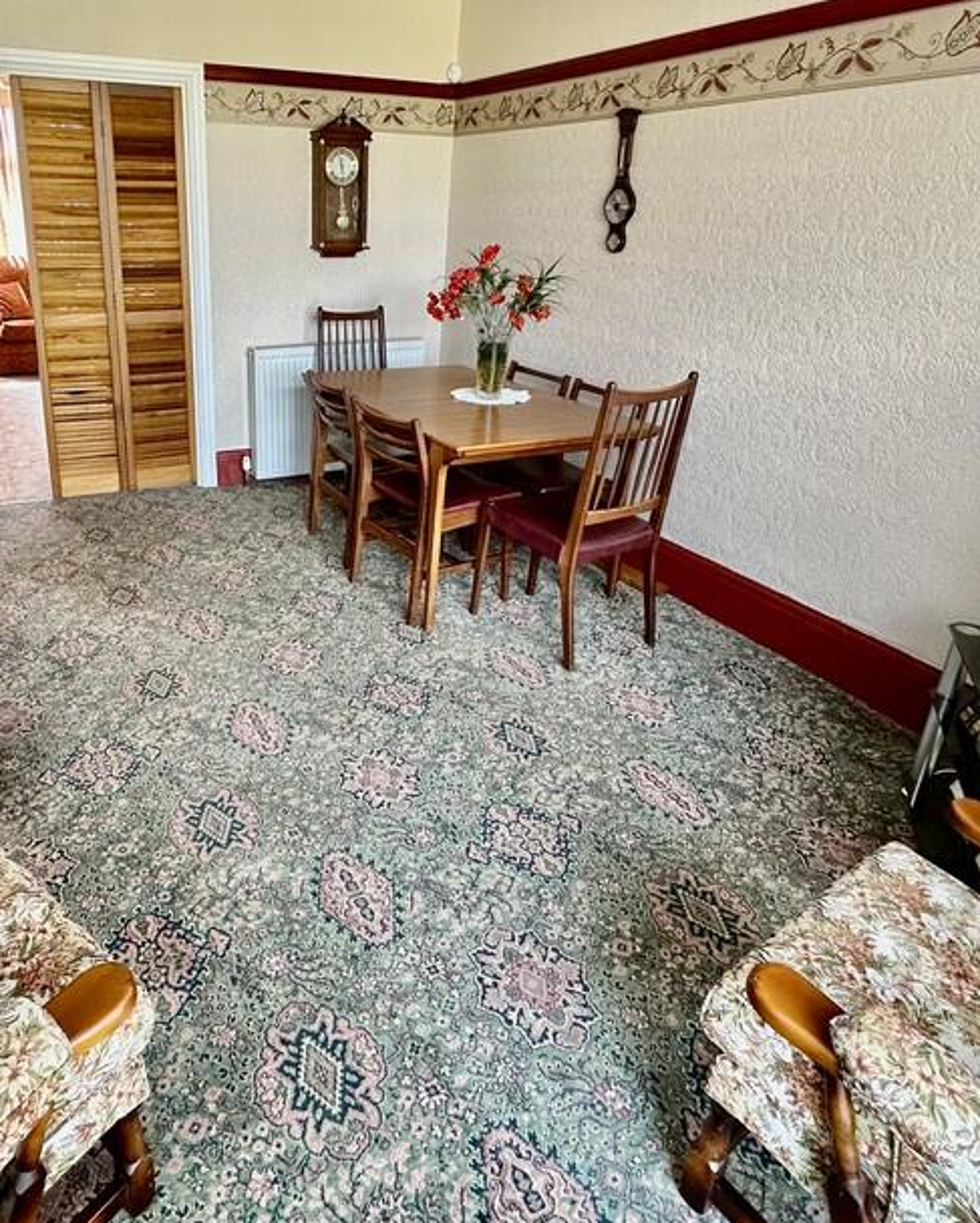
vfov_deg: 71.9
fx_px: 833
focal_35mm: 23
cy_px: 497
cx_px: 338
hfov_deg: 59.7
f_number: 2.2
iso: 200
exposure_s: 1/99
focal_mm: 2.22
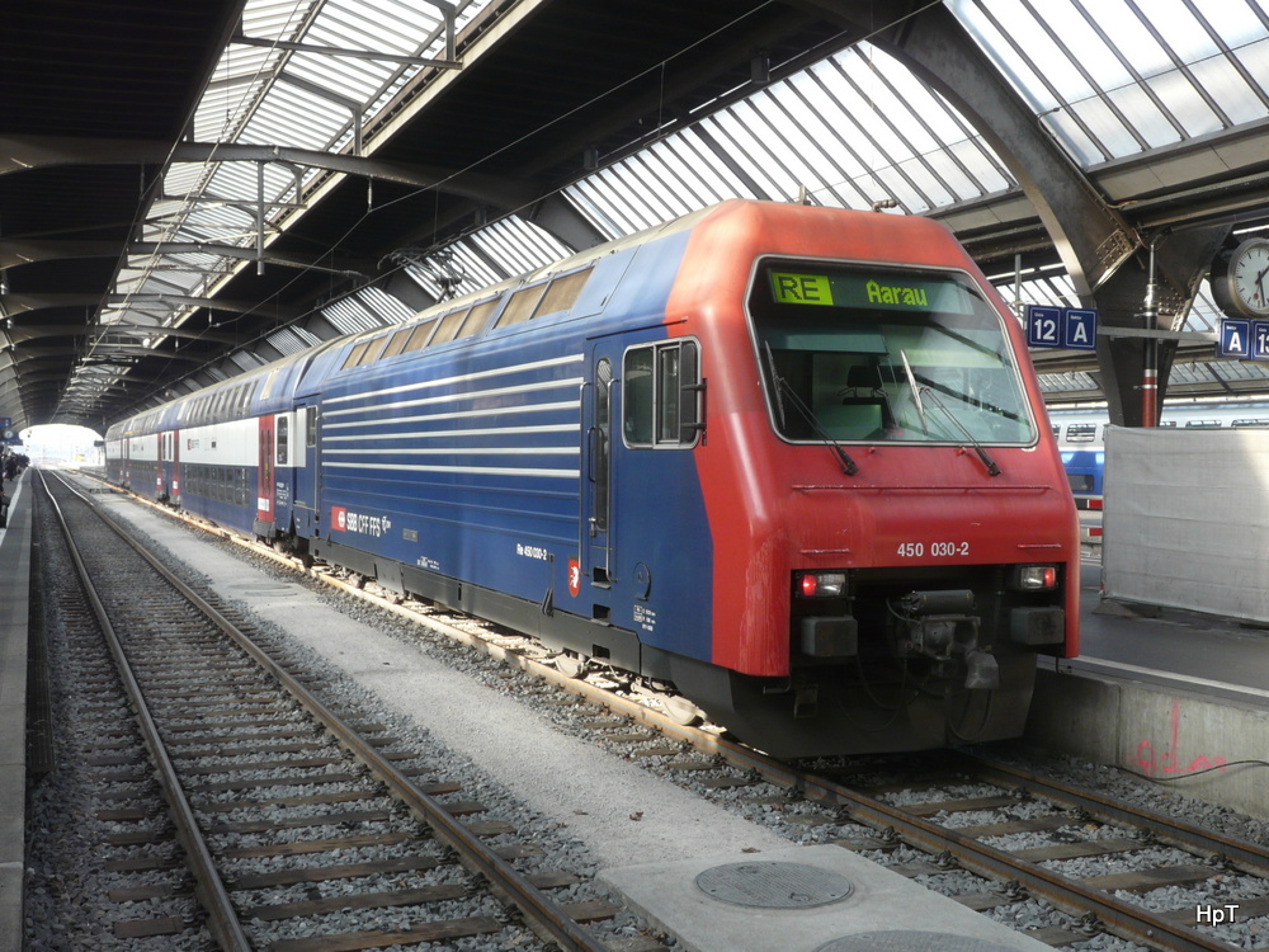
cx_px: 634
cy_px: 476
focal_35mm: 38
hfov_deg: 49.0
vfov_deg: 37.7
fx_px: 1393
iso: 100
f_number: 2.8
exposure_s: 1/80
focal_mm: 6.3
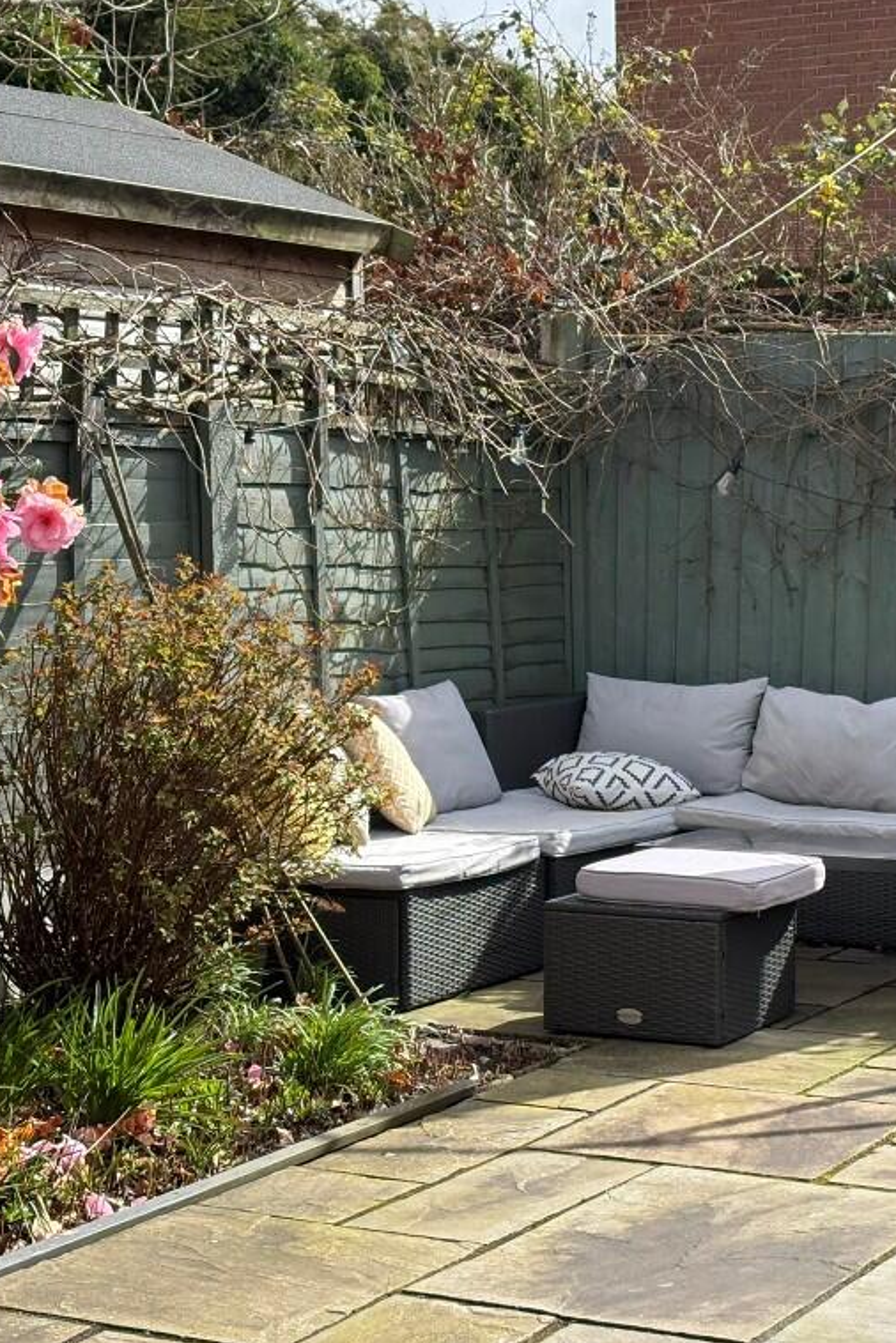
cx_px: 714
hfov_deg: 18.5
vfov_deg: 27.7
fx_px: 2725
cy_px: 669
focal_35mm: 73
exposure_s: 1/2747
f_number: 1.6
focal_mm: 5.96
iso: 50
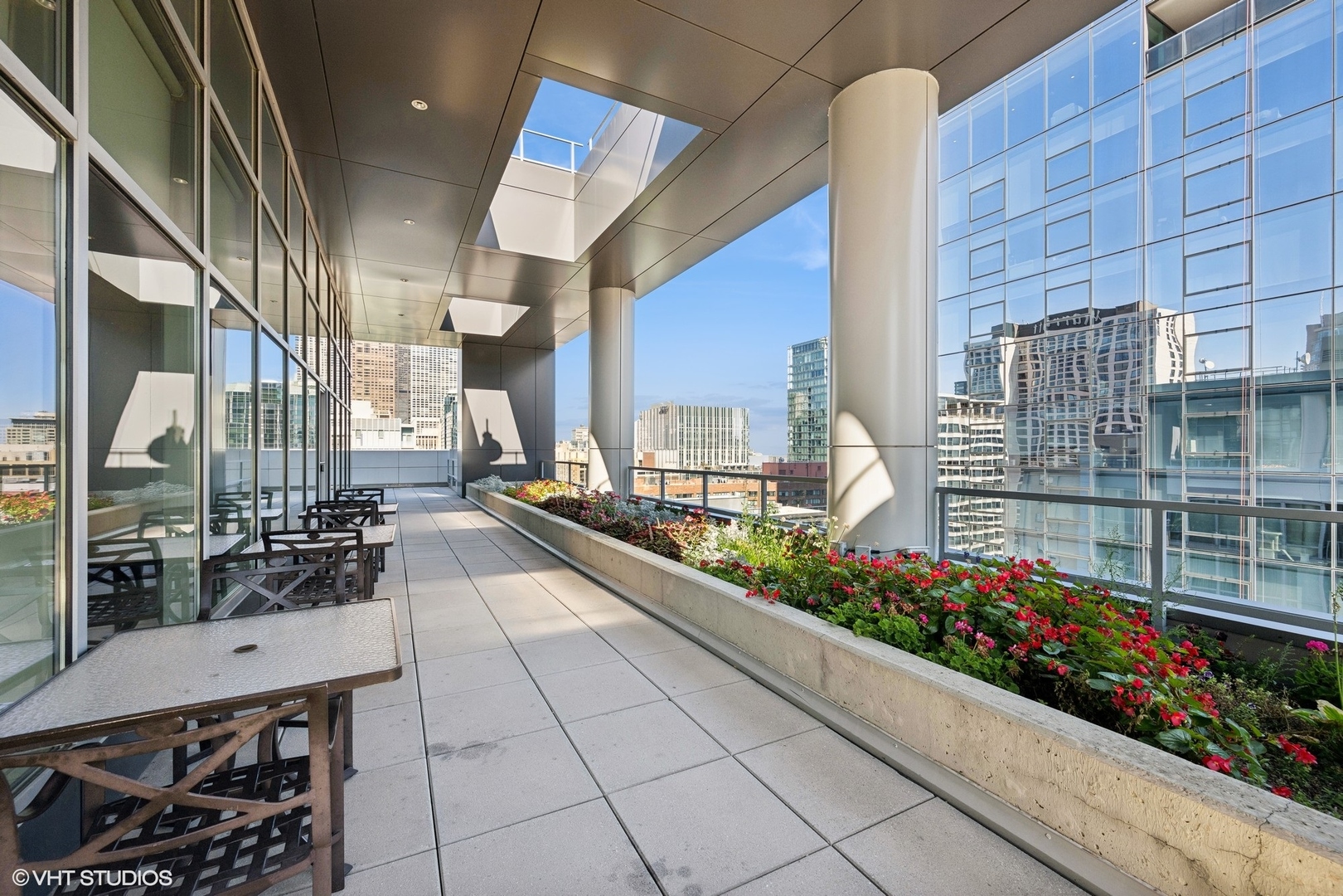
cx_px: 672
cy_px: 448
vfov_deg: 81.2
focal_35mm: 14
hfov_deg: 104.3
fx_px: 522
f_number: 9.5
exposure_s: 1/90
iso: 200
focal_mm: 14
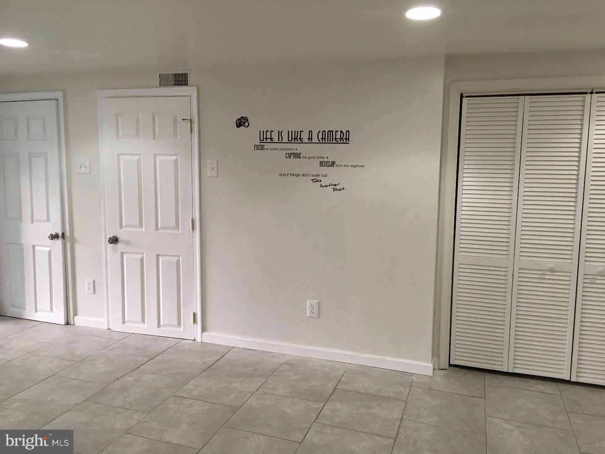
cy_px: 227
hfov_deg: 61.7
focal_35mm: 29
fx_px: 507
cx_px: 302
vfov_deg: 48.2
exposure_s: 1/15
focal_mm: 4.15
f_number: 2.2
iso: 50
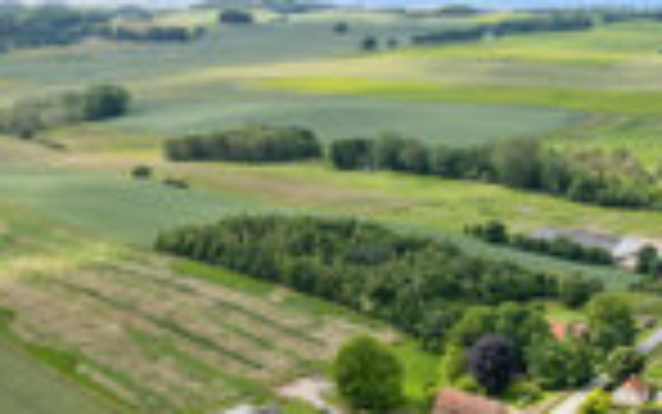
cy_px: 410
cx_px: 513
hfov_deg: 32.7
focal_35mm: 61
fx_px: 1101
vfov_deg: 20.7
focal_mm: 8.38
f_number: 2.8
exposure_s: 1/2500
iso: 140
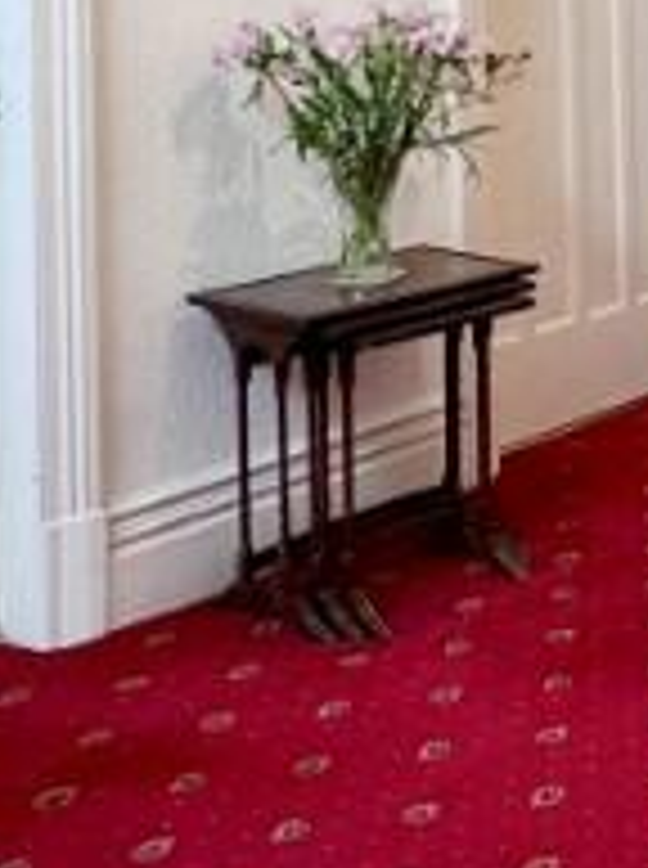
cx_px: 907
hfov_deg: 20.8
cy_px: -90
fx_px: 1553
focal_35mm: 62
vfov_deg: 28.4
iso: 250
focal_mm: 2.22
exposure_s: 1/50
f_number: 2.2
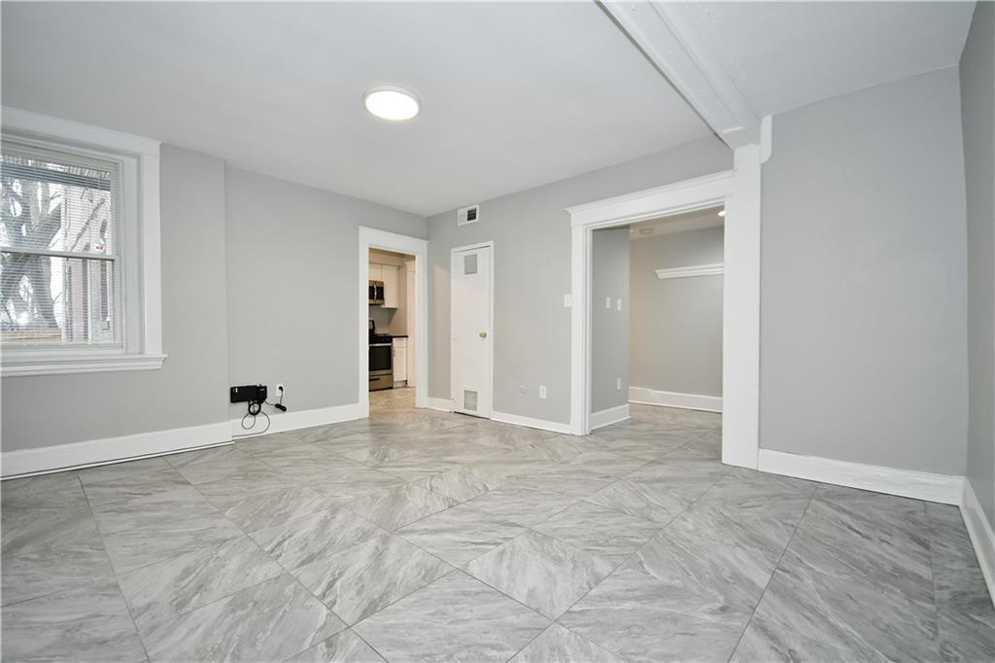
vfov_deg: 77.3
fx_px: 414
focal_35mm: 15
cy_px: 332
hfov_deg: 100.4
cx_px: 498
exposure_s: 1/80
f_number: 4.5
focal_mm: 10
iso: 800
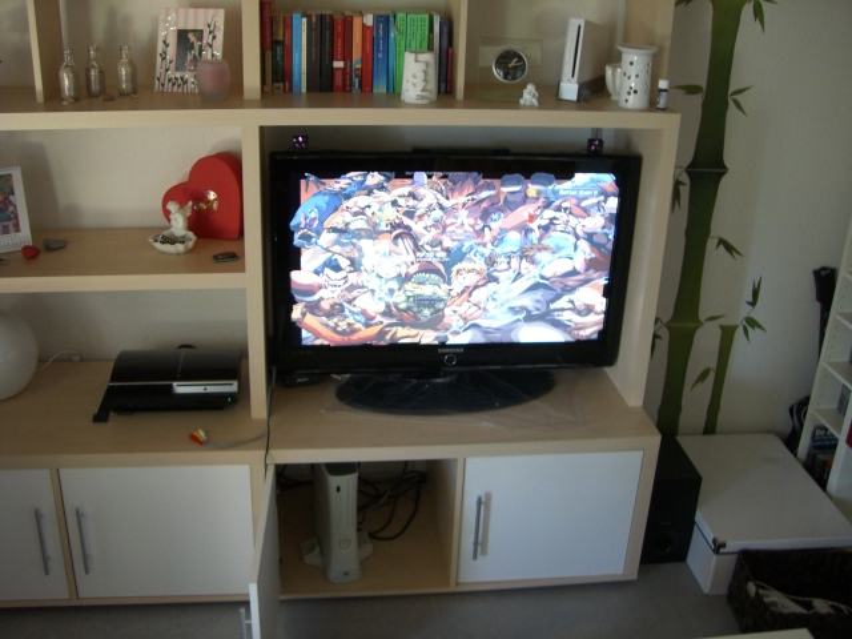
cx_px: 426
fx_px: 935
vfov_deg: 37.7
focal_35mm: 38
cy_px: 320
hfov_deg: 49.0
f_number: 2.7
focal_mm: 6.2
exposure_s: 1/15
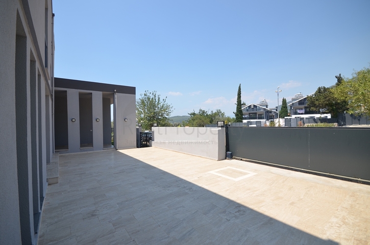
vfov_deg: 77.1
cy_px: 122
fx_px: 154
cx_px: 185
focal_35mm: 15
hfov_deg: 100.5
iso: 100
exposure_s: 1/250
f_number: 8
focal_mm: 10
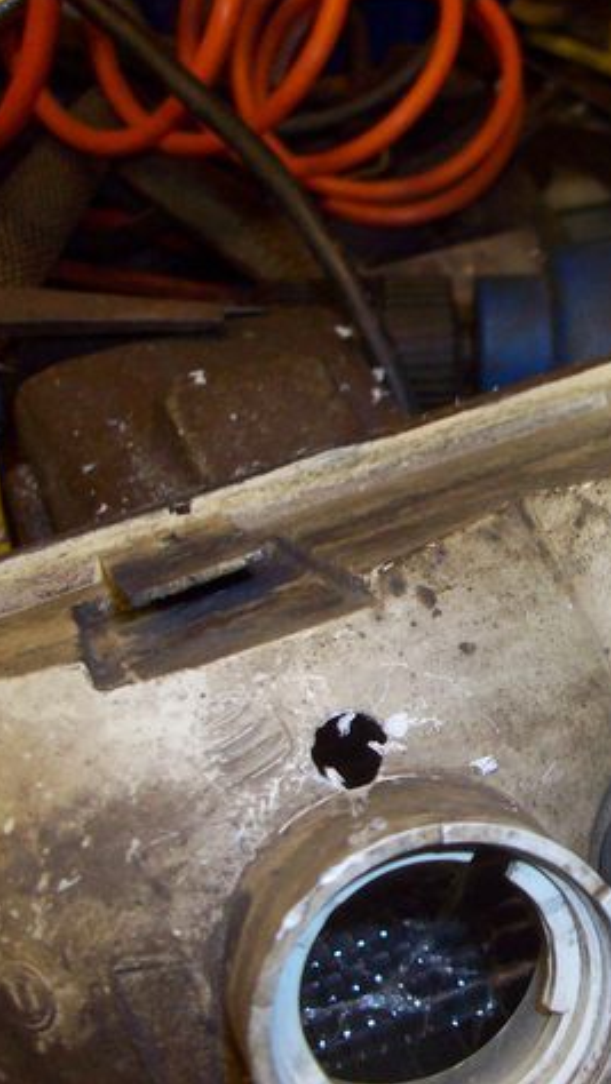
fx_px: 1439
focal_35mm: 50
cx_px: 645
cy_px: 537
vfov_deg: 41.3
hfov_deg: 22.8
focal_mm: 5.7
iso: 160
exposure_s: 1/60
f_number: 2.8
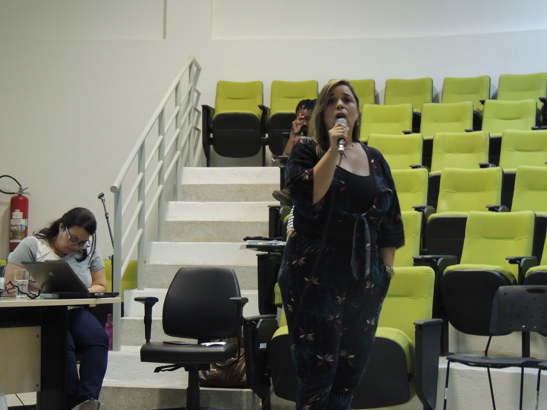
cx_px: 274
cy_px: 205
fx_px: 1343
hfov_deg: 23.0
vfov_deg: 17.4
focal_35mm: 85
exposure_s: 1/13
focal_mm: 15.1
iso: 800
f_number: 4
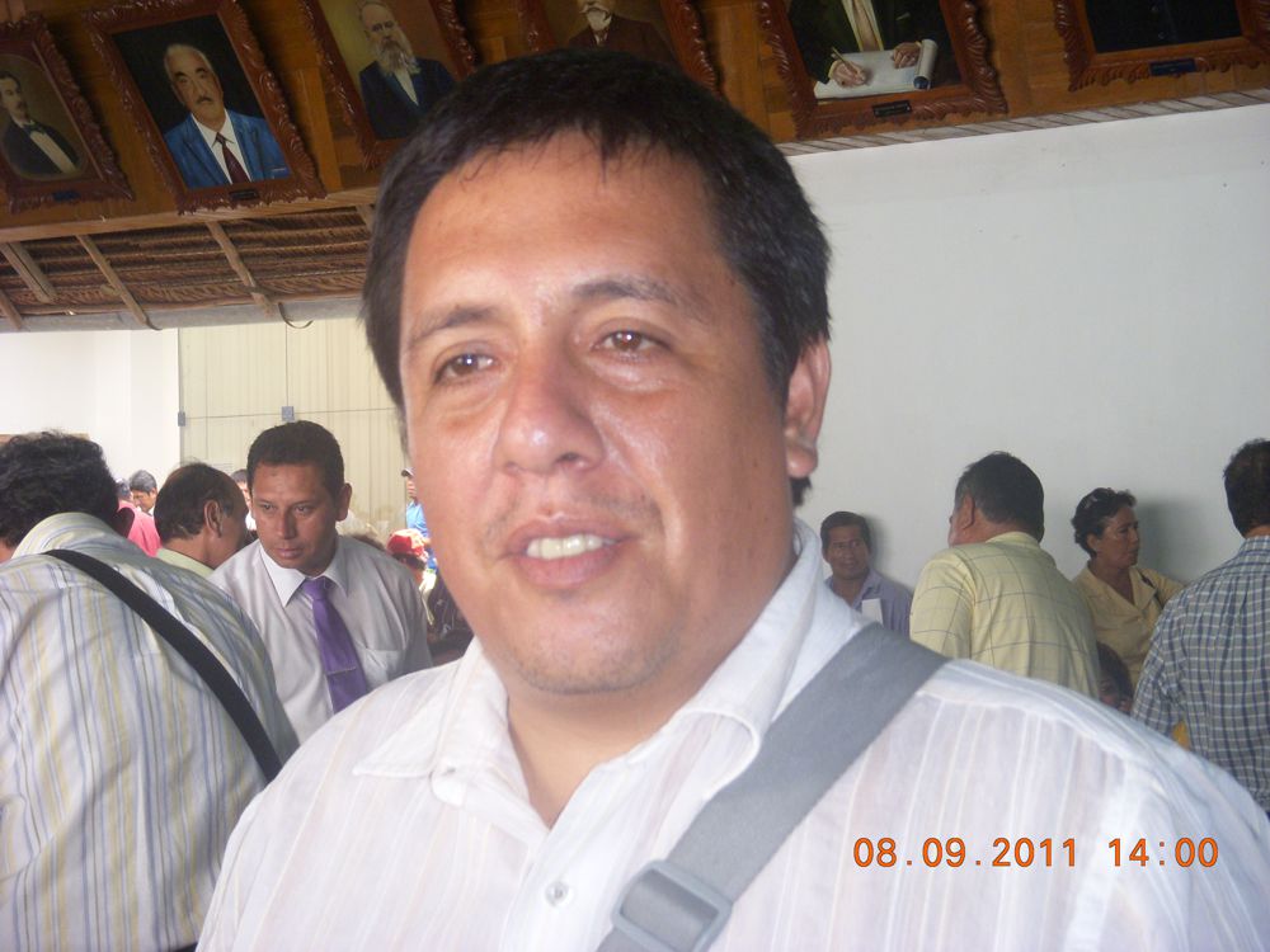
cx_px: 635
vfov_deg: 22.3
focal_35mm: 66
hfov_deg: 29.4
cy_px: 476
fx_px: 2421
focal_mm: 11
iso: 200
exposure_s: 1/80
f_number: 3.7
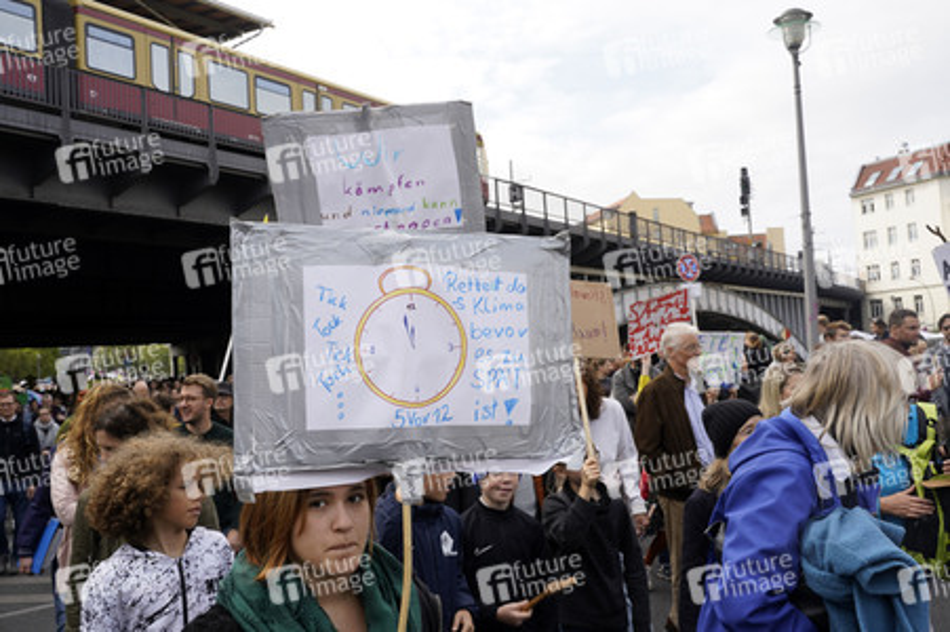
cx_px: 475
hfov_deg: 55.8
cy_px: 316
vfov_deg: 38.8
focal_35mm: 34
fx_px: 897
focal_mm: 34
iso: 160
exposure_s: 1/100
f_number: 11
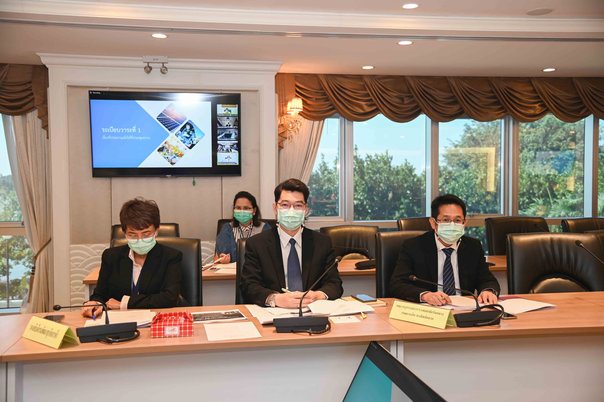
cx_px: 302
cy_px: 201
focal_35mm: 38
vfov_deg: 35.0
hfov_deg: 50.7
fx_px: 637
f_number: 4
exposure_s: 1/60
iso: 360
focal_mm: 38
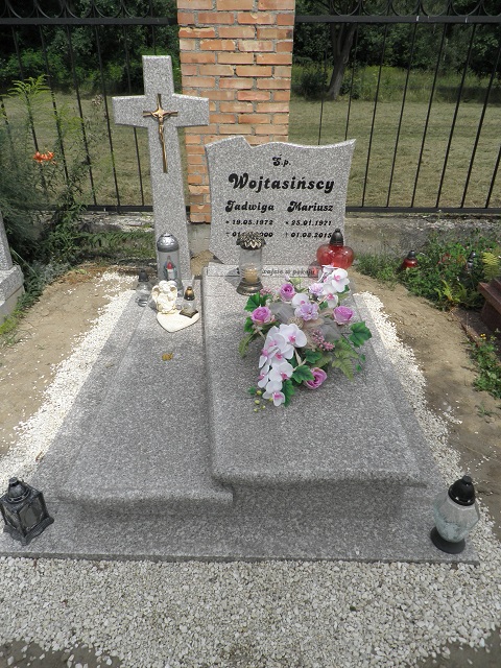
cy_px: 334
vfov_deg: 71.6
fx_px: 463
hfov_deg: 56.8
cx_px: 250
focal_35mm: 24
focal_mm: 4.3
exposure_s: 1/200
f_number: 8.3
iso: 64
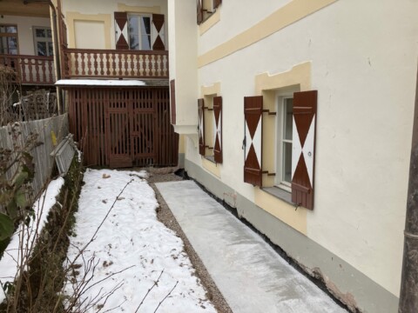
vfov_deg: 49.7
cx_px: 209
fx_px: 338
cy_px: 156
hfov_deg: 63.4
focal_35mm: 28
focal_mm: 3.99
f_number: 1.8
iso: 32
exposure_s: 1/486
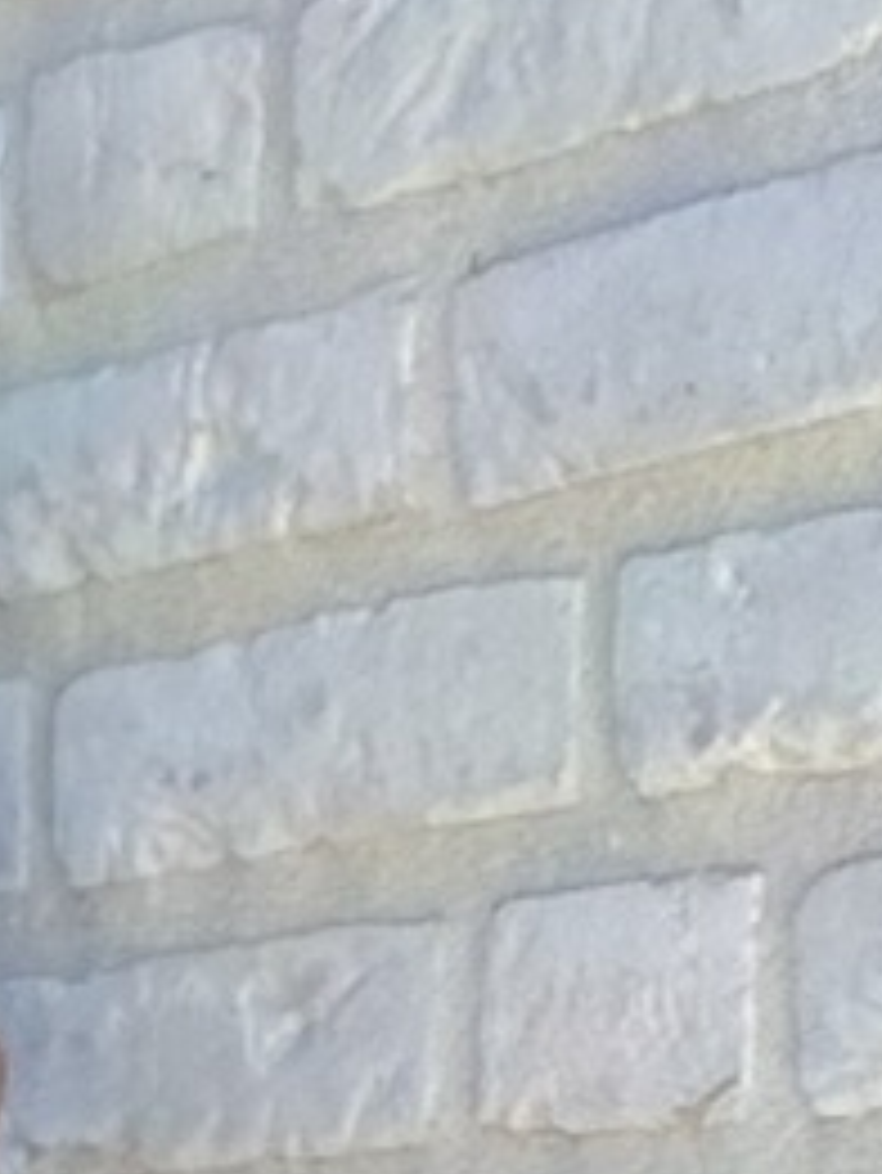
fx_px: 7977
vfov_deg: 8.0
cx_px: -1246
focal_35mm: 235
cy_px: 2469
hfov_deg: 6.1
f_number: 1.9
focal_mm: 2.71
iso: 32
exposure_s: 1/248
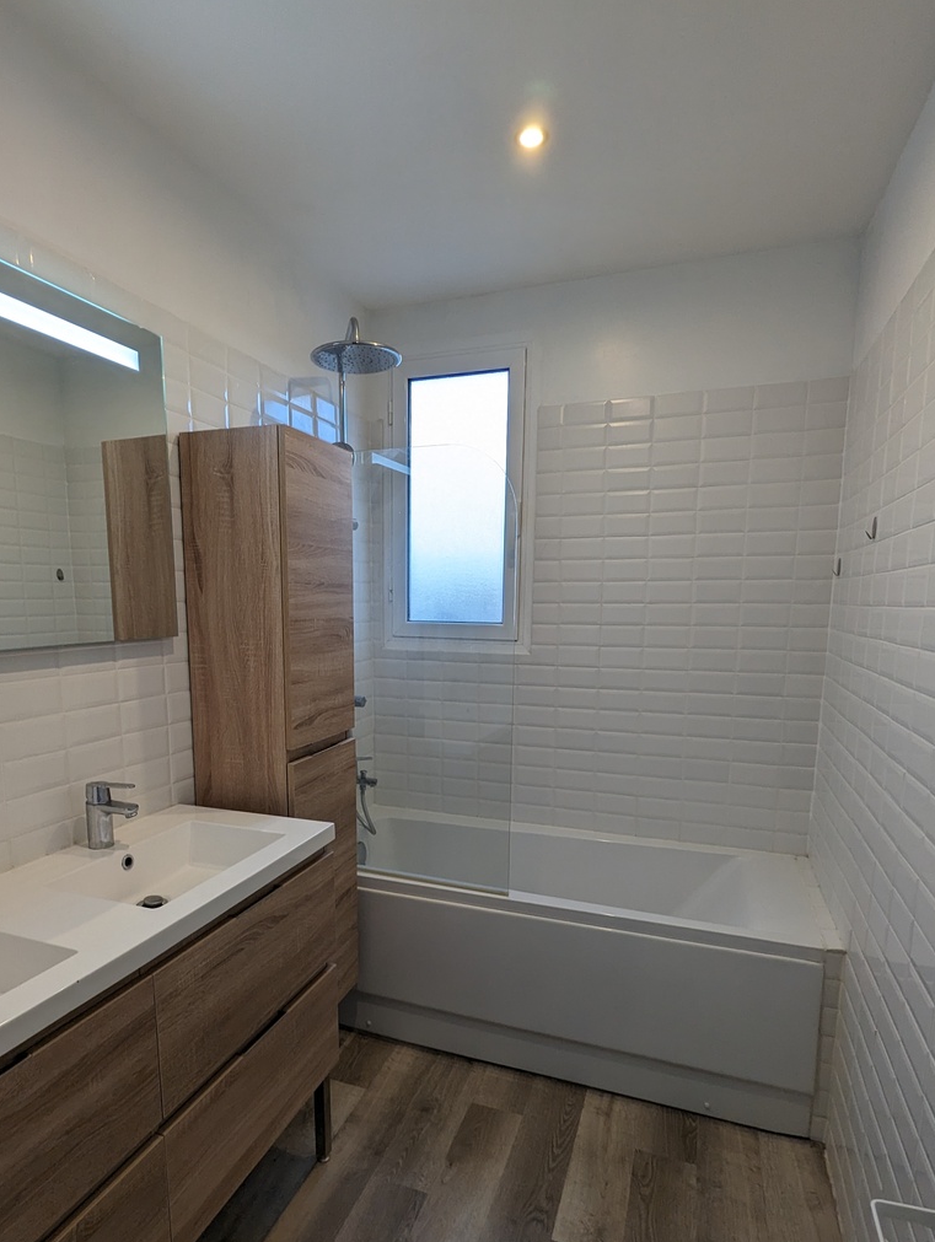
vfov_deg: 84.1
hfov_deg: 68.7
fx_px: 683
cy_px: 705
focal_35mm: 19
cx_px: 431
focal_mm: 2.35
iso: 104
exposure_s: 1/100
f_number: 2.2
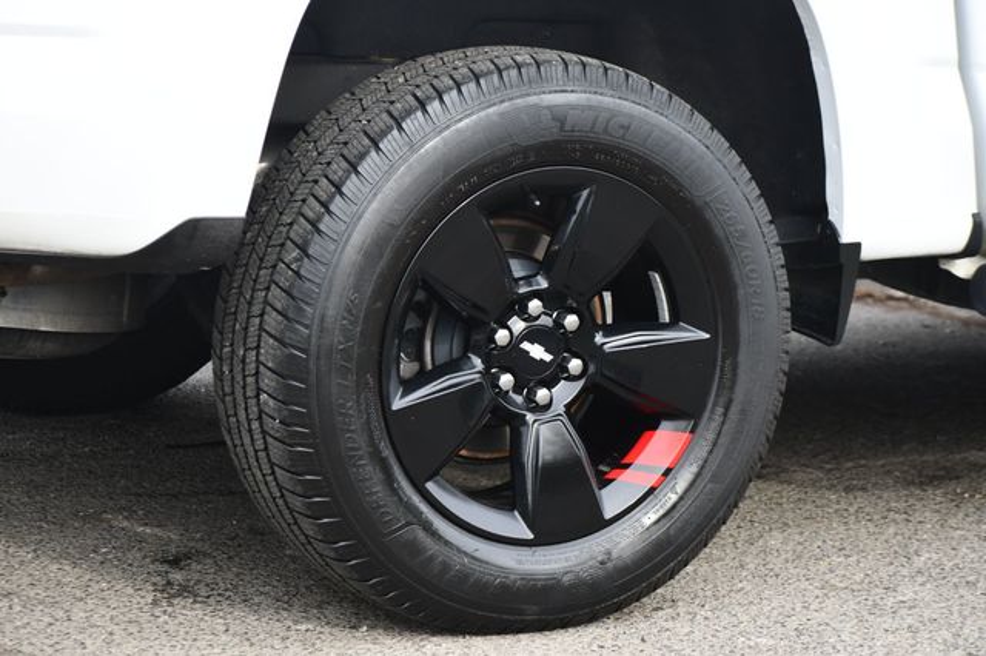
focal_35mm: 127
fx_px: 3476
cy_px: 328
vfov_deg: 10.8
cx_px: 493
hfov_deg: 16.1
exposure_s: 1/250
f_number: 5.6
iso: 360
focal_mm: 85
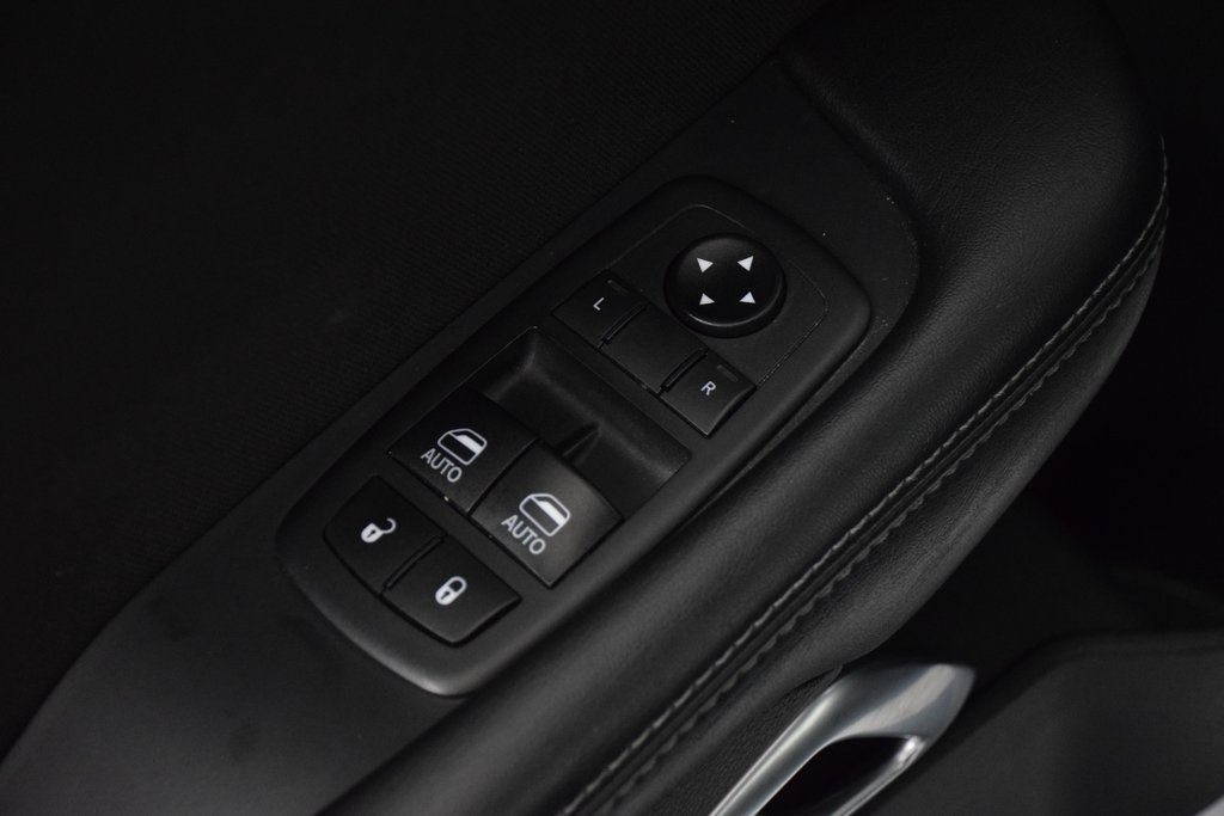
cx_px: 612
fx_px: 3366
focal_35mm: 99
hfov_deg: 20.6
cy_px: 408
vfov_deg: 13.8
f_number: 5.3
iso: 3200
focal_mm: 66
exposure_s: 1/80
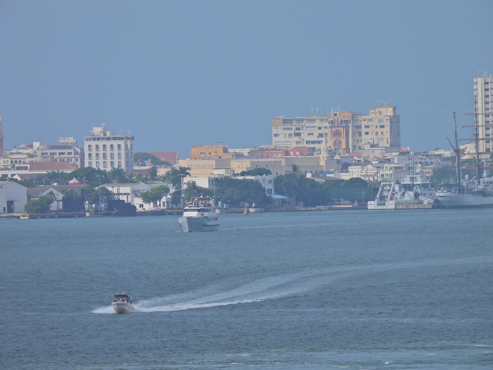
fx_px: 8545
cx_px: 246
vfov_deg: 2.5
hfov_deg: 3.3
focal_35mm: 600
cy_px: 185
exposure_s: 1/1600
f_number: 5
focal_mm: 107
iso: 100
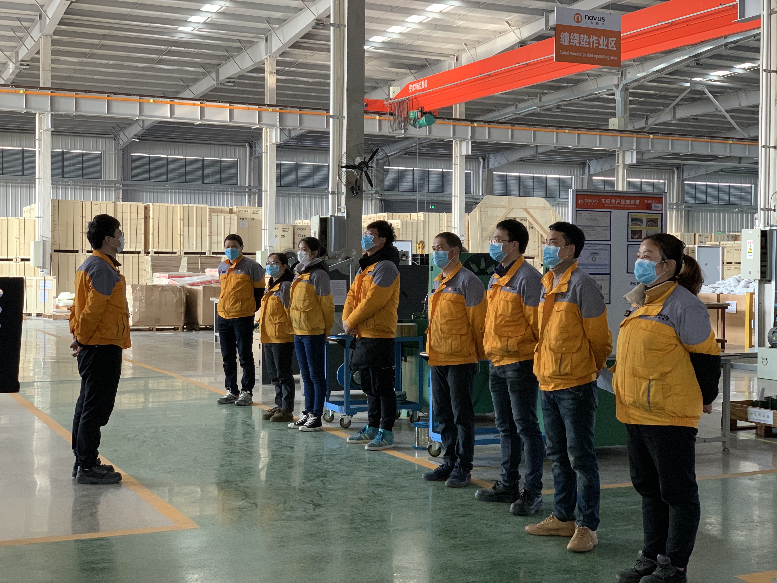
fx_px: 1167
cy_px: 292
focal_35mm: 52
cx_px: 388
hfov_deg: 36.8
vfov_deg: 28.0
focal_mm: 6
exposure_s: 1/60
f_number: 2.4
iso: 200
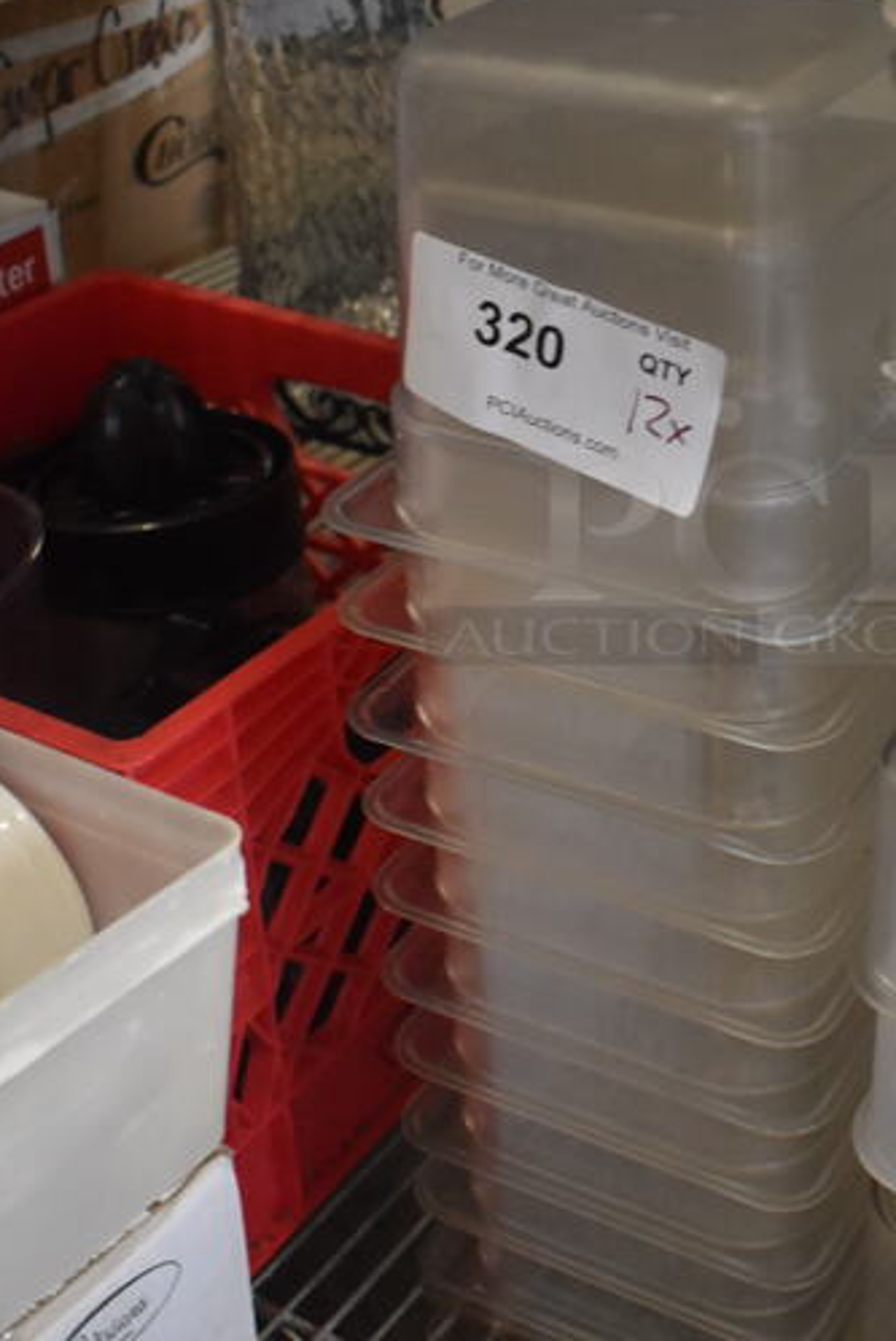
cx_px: 726
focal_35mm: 55
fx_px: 2049
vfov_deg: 36.1
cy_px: 524
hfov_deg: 24.3
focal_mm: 20
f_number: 3.5
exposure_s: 1/125
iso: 1800
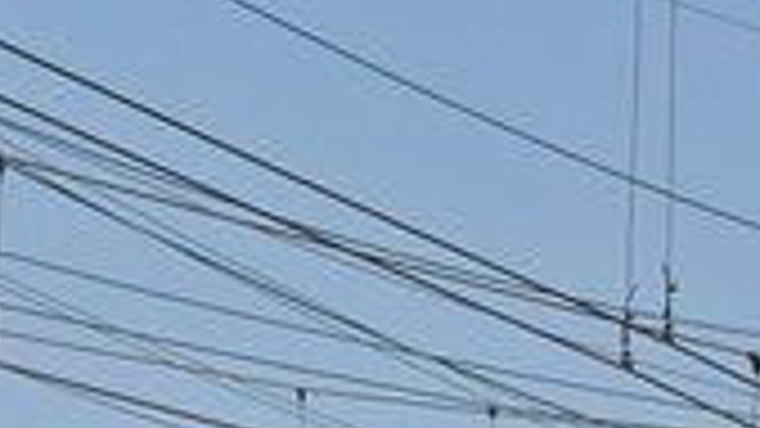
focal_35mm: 780
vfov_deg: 1.6
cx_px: 648
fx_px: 15716
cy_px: 1138
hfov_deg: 2.8
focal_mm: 70
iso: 200
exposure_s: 1/1000
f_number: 6.3
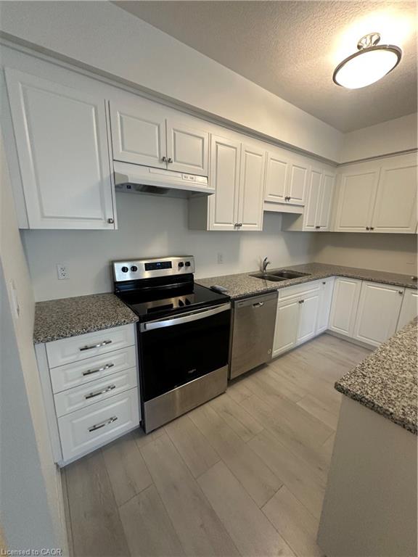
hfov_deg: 85.7
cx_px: 209
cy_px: 278
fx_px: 225
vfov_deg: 102.1
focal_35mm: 14
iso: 250
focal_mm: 2.22
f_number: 2.2
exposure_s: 1/120
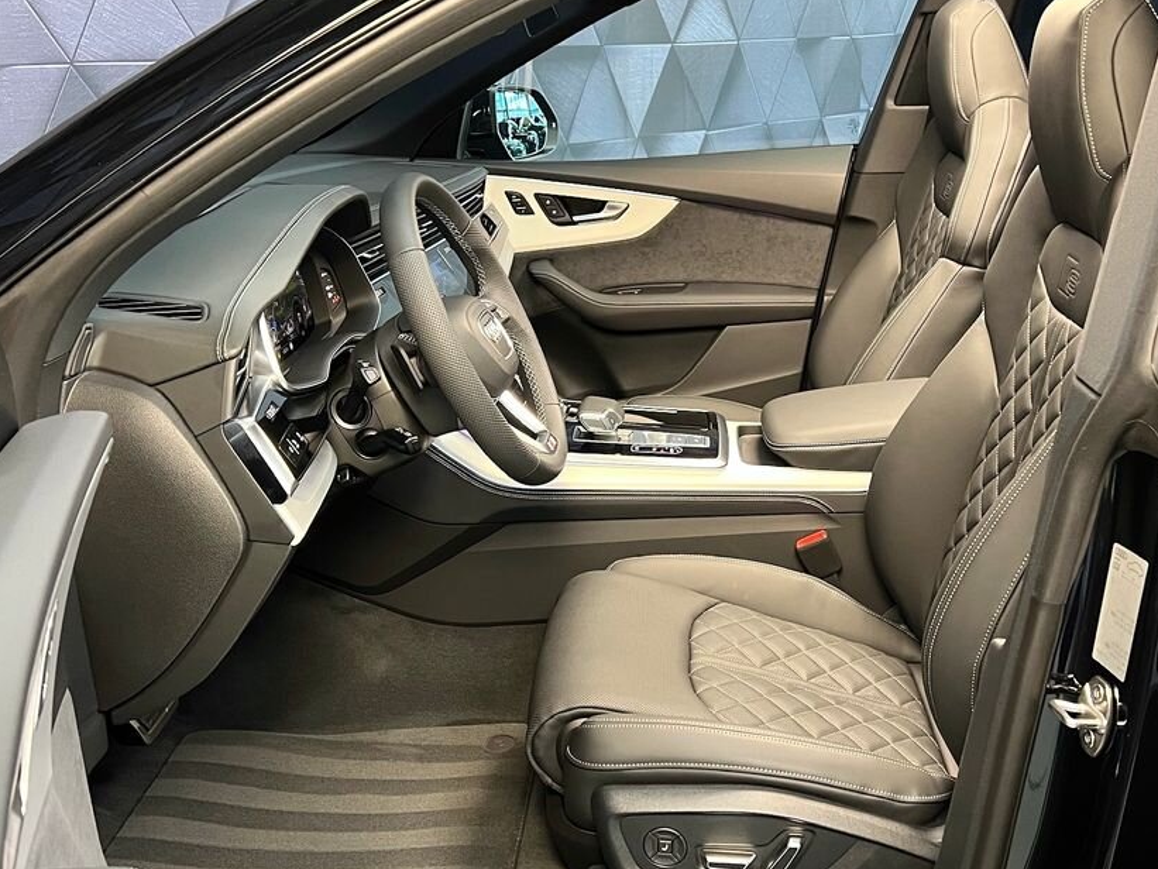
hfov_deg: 48.9
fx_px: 1271
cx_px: 638
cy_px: 468
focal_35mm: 38
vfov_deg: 37.7
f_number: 1.5
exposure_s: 1/60
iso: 400
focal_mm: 5.7
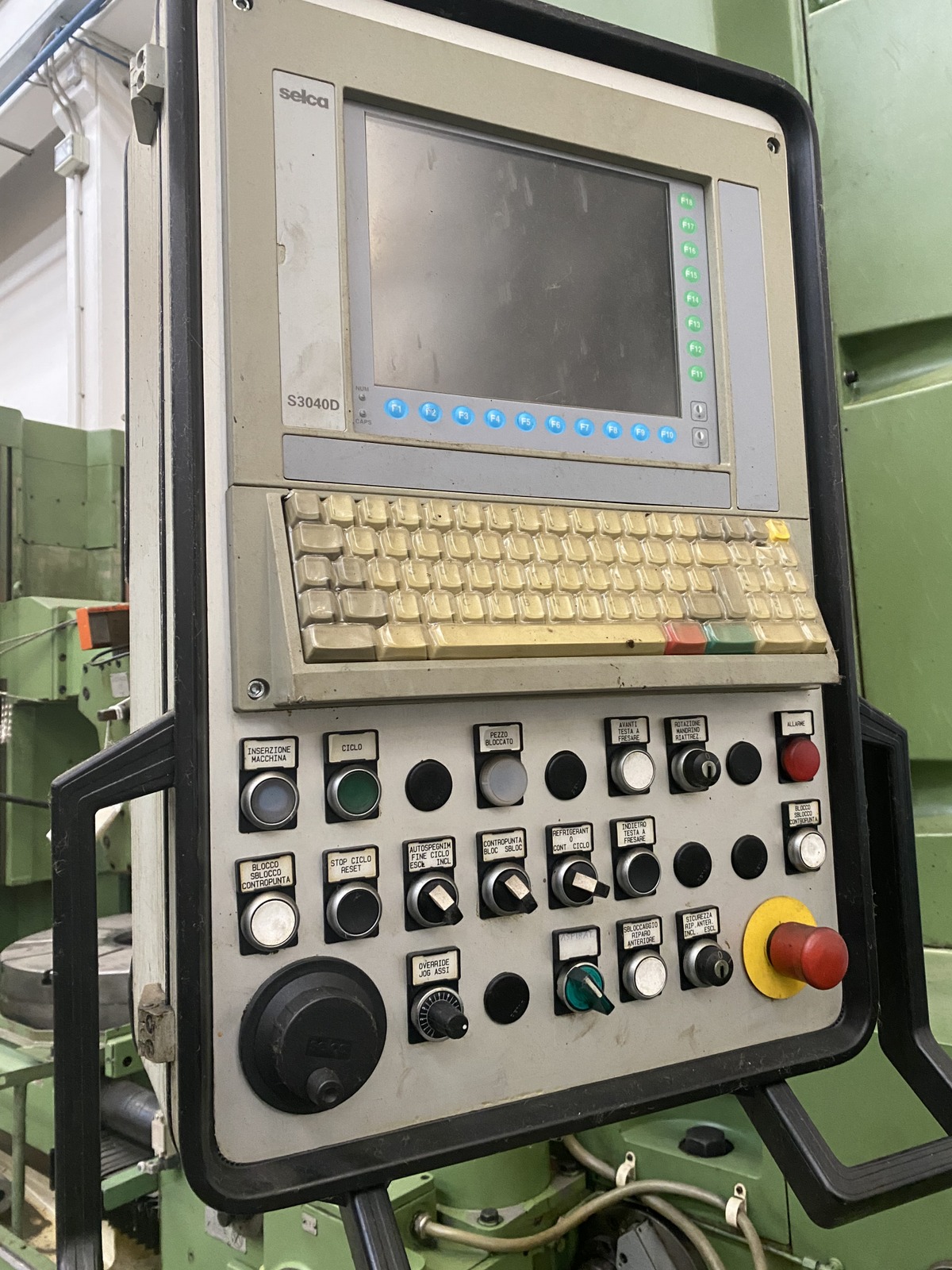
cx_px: 476
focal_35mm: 26
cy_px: 635
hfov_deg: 53.1
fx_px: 953
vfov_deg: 67.3
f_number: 1.8
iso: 400
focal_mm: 4.25
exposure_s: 1/50
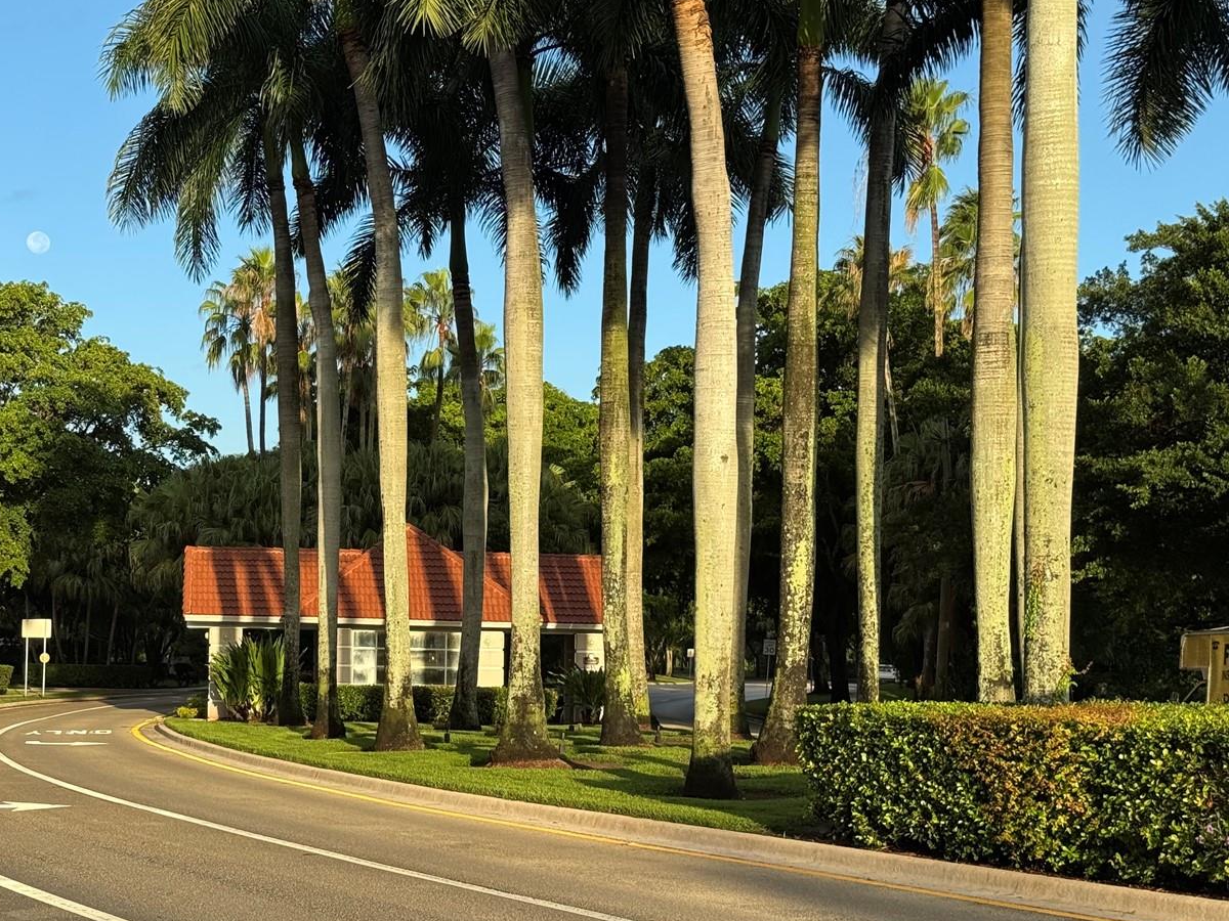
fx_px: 2272
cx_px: 459
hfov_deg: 30.1
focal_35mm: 64
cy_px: 577
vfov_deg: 22.9
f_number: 1.78
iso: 64
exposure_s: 1/1597
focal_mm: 6.76
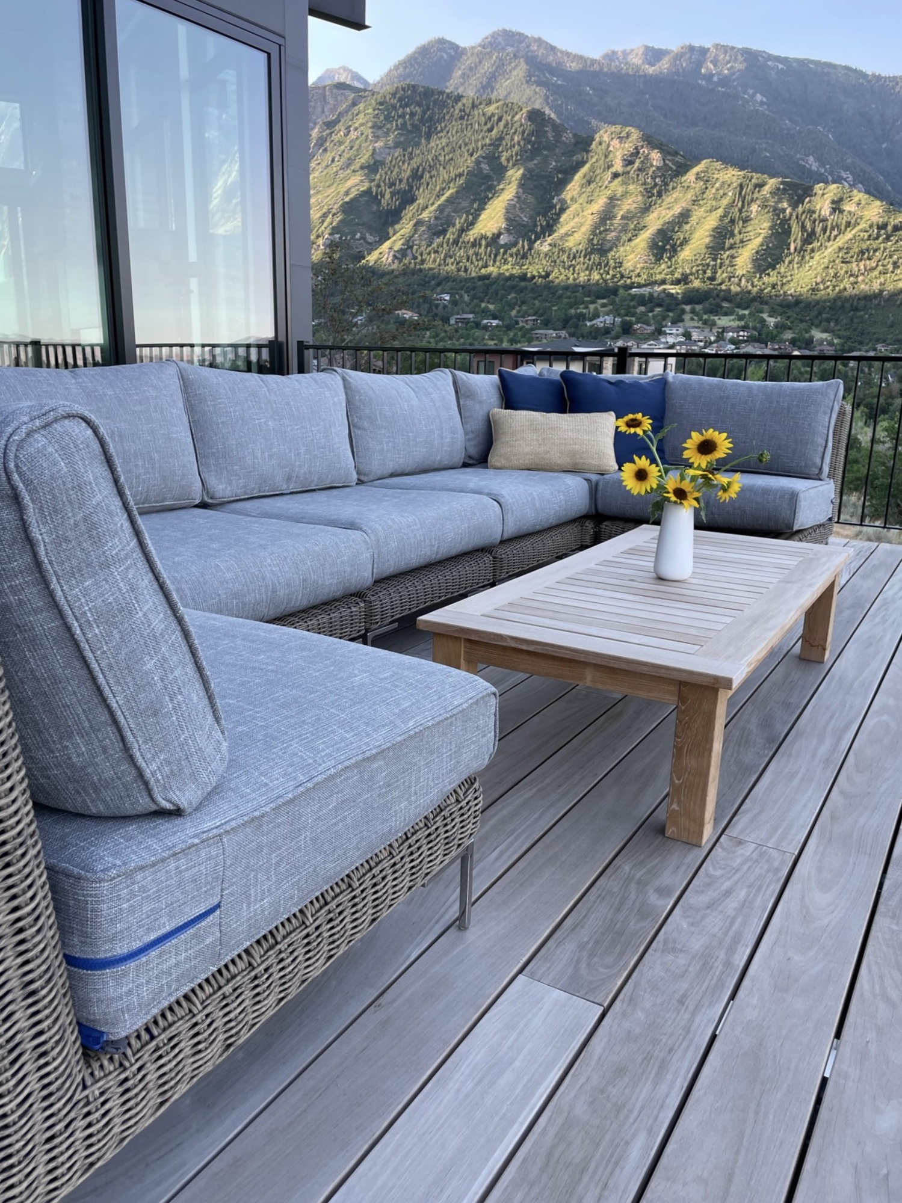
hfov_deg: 53.0
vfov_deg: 67.3
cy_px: 602
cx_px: 451
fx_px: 904
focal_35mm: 26
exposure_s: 1/271
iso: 32
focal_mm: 4.2
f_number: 1.6
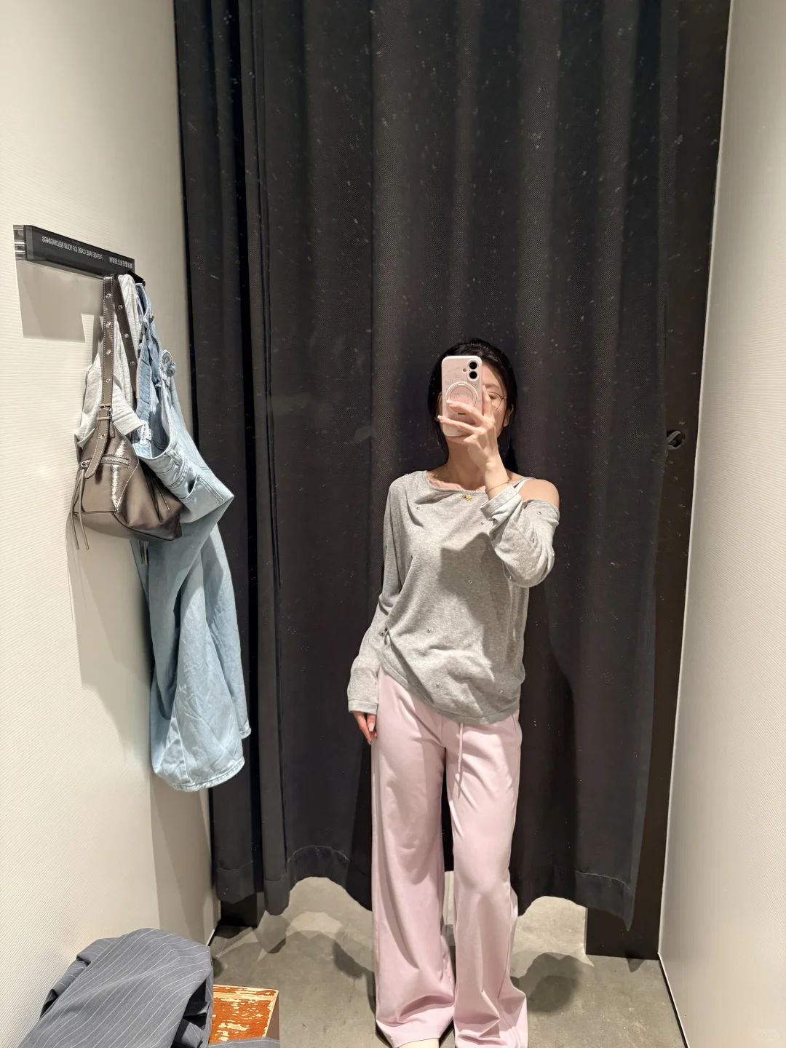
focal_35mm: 26
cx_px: 393
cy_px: 524
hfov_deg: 53.1
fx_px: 787
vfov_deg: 67.3
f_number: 1.6
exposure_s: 1/60
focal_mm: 5.96
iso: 250
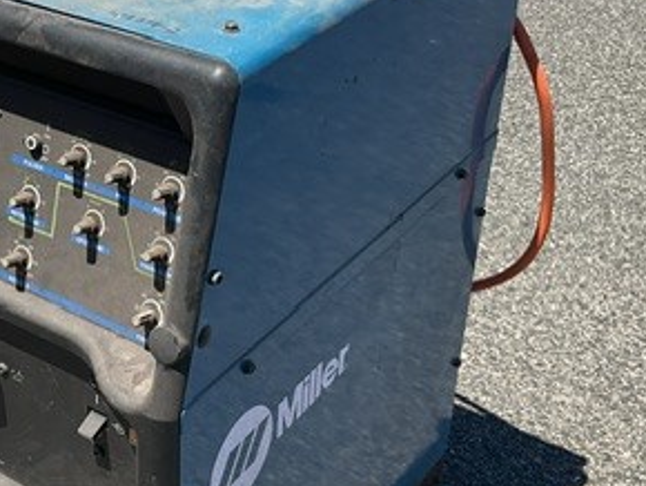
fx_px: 1195
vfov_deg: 23.0
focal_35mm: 64
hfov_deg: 29.4
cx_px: 102
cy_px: 218
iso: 16
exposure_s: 1/1534
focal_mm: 3
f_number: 1.8
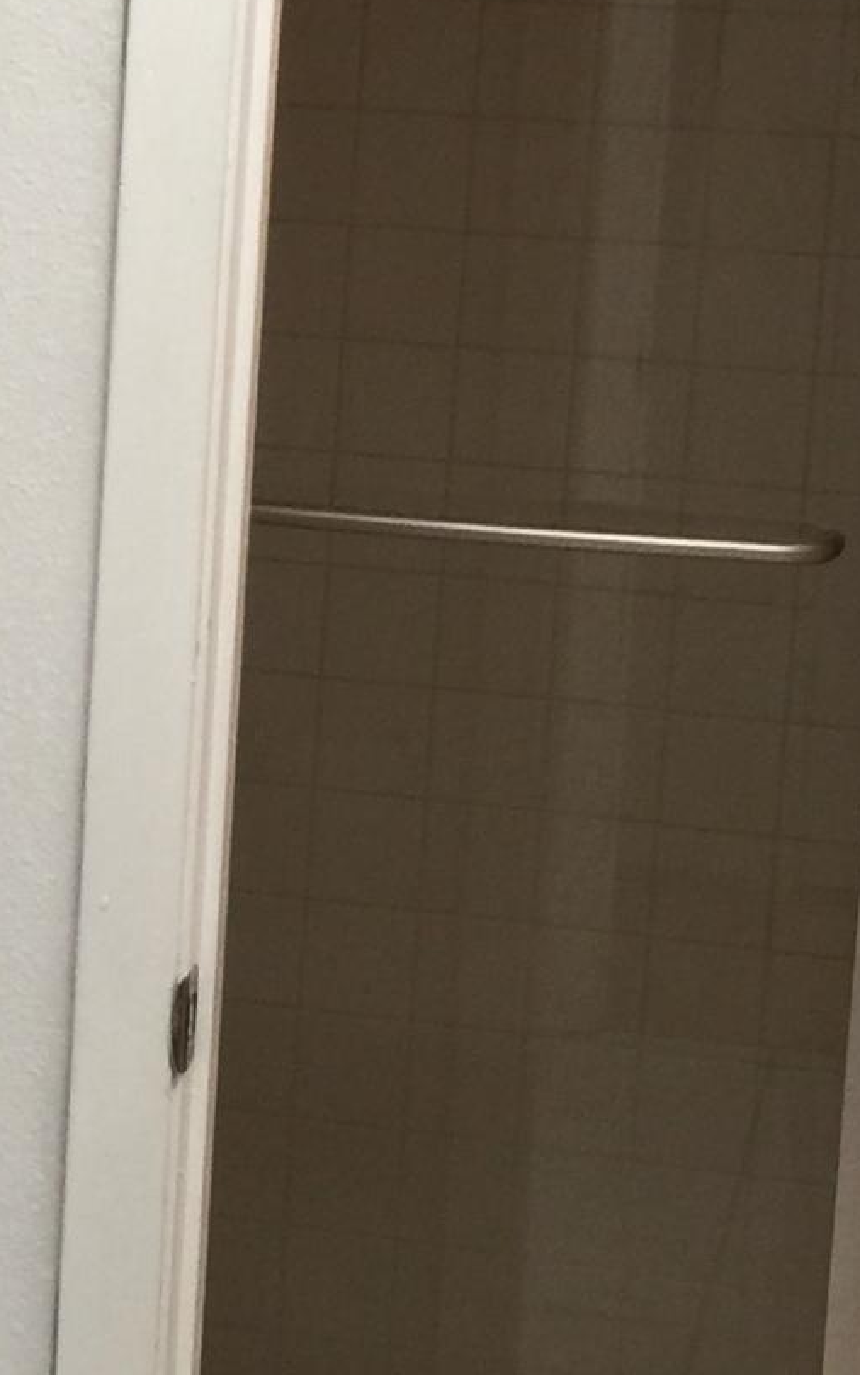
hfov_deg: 11.2
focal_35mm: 114
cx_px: -323
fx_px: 4273
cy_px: 527
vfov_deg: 18.3
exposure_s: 1/30
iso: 40
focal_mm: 4.15
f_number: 2.2
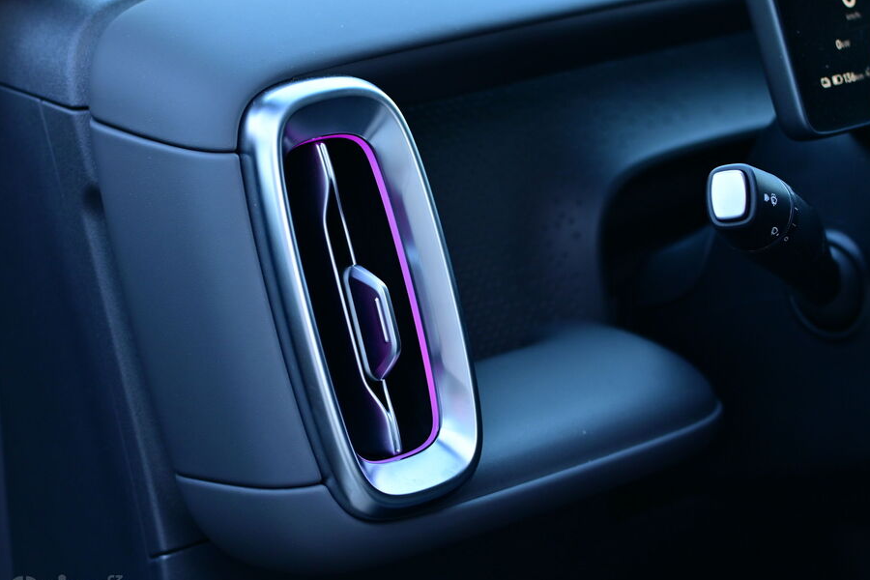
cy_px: 308
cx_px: 462
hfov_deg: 25.4
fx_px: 1933
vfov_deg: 17.1
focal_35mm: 80
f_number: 3.2
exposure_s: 1/125
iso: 320
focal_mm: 50
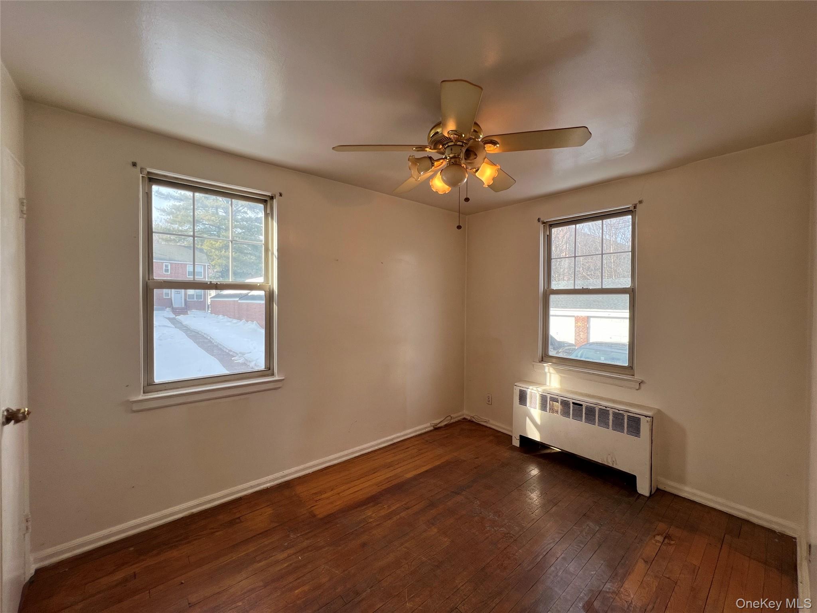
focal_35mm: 13
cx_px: 408
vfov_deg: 89.9
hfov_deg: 106.2
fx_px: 307
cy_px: 306
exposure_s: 1/120
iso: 40
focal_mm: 1.57
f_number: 1.8
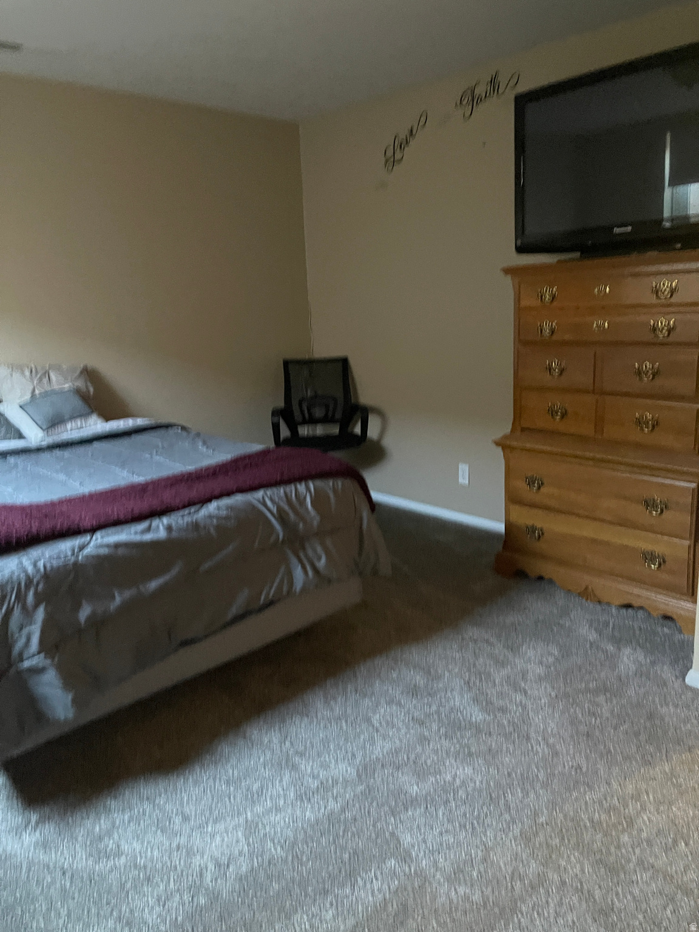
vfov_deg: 69.4
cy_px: 466
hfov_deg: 54.9
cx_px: 350
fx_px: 673
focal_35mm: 25
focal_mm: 5.1
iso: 1000
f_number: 1.6
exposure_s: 1/30
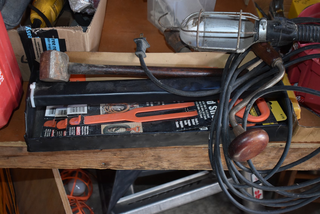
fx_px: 387
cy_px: 107
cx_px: 160
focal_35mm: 44
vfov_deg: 30.9
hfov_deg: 44.9
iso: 1000
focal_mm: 29
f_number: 4.2
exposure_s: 1/125
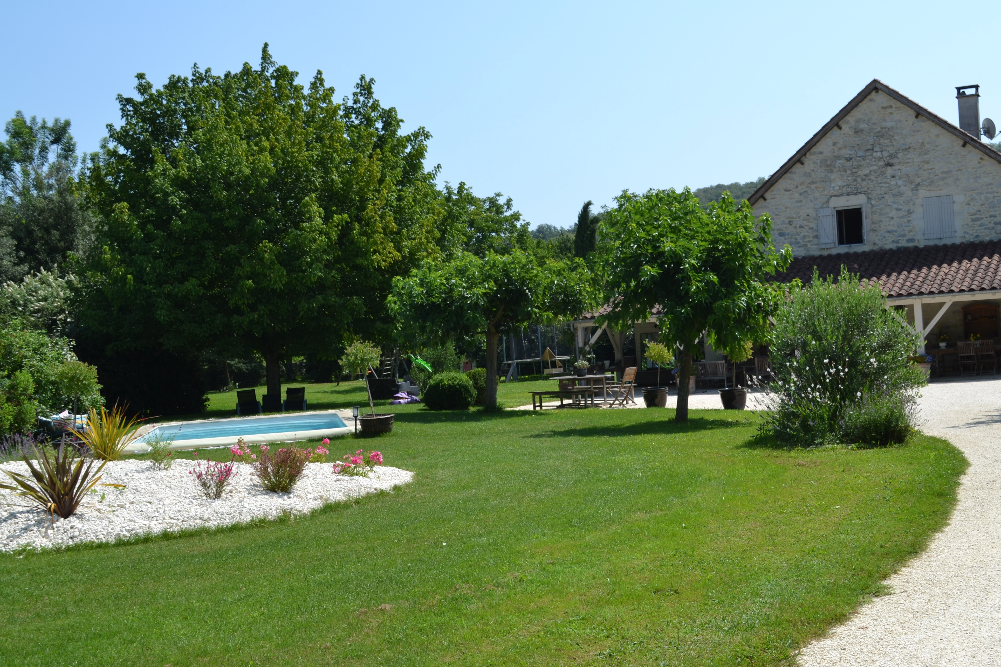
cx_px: 585
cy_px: 350
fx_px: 1196
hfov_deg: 45.3
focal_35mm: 43
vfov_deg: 31.2
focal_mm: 24
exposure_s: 1/250
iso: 100
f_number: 8
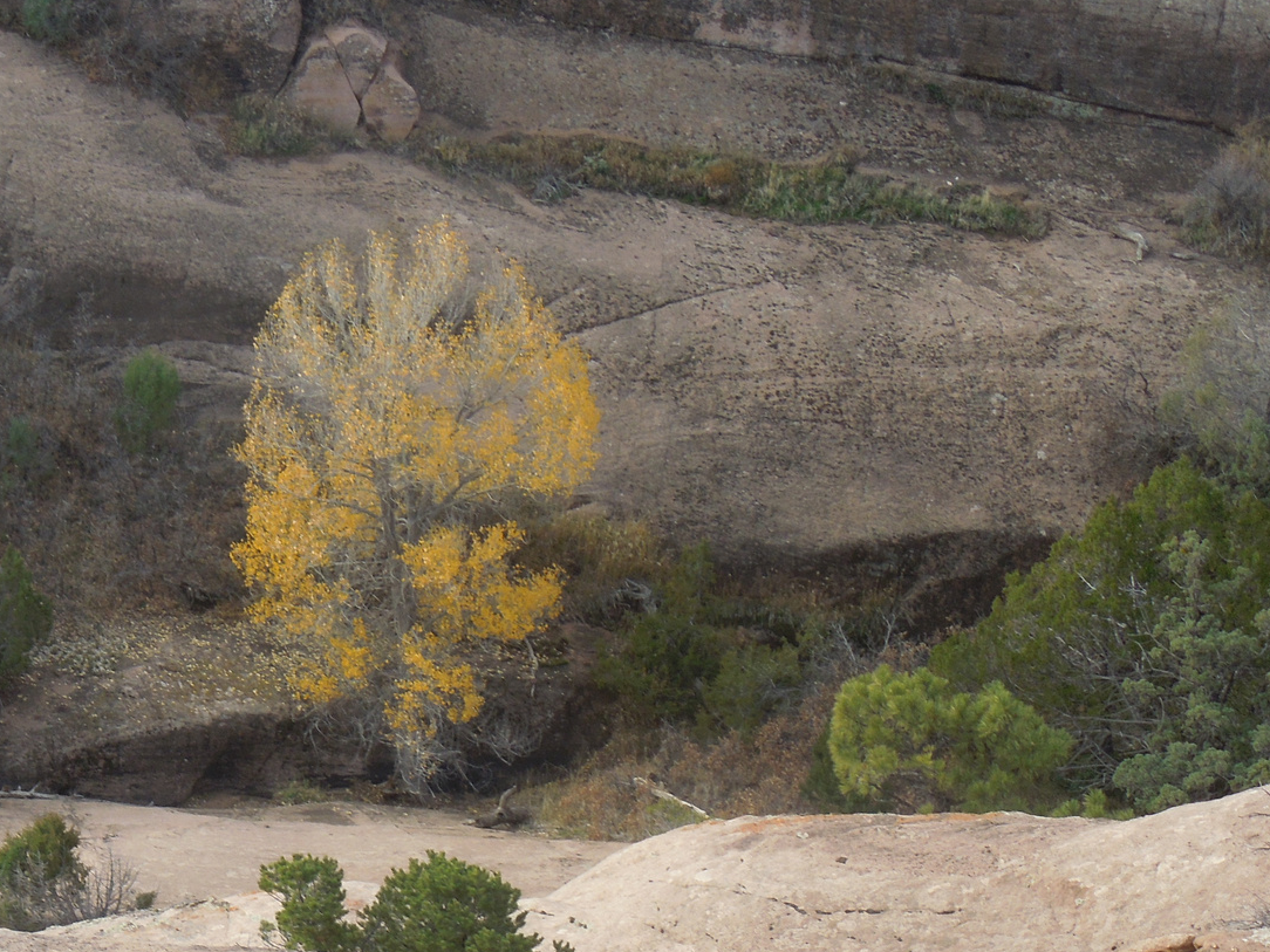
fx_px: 3742
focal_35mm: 102
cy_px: 696
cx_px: 124
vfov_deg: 14.5
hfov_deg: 18.9
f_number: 4.2
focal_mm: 9.8
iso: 100
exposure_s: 1/250
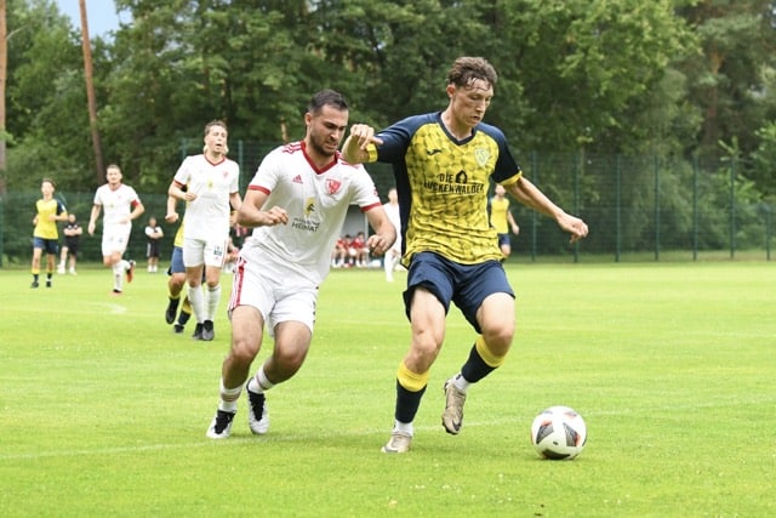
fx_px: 1854
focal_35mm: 86
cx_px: 388
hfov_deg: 23.6
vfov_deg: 15.9
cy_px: 259
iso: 6400
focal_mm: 86
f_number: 4.5
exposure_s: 1/1600
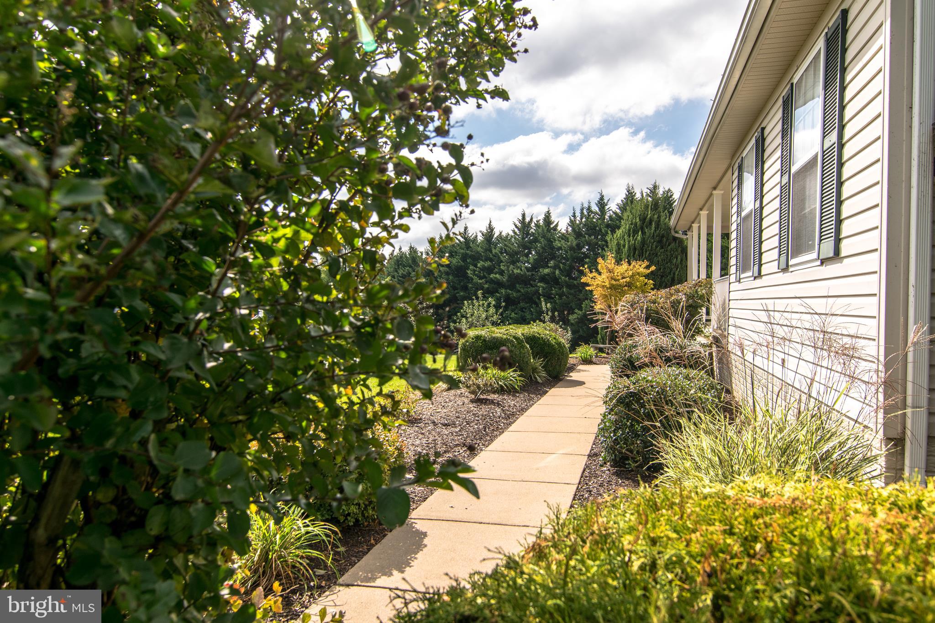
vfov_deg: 53.1
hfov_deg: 73.7
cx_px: 468
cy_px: 312
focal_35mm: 24
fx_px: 623
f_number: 8
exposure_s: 1/400
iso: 100
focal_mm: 16
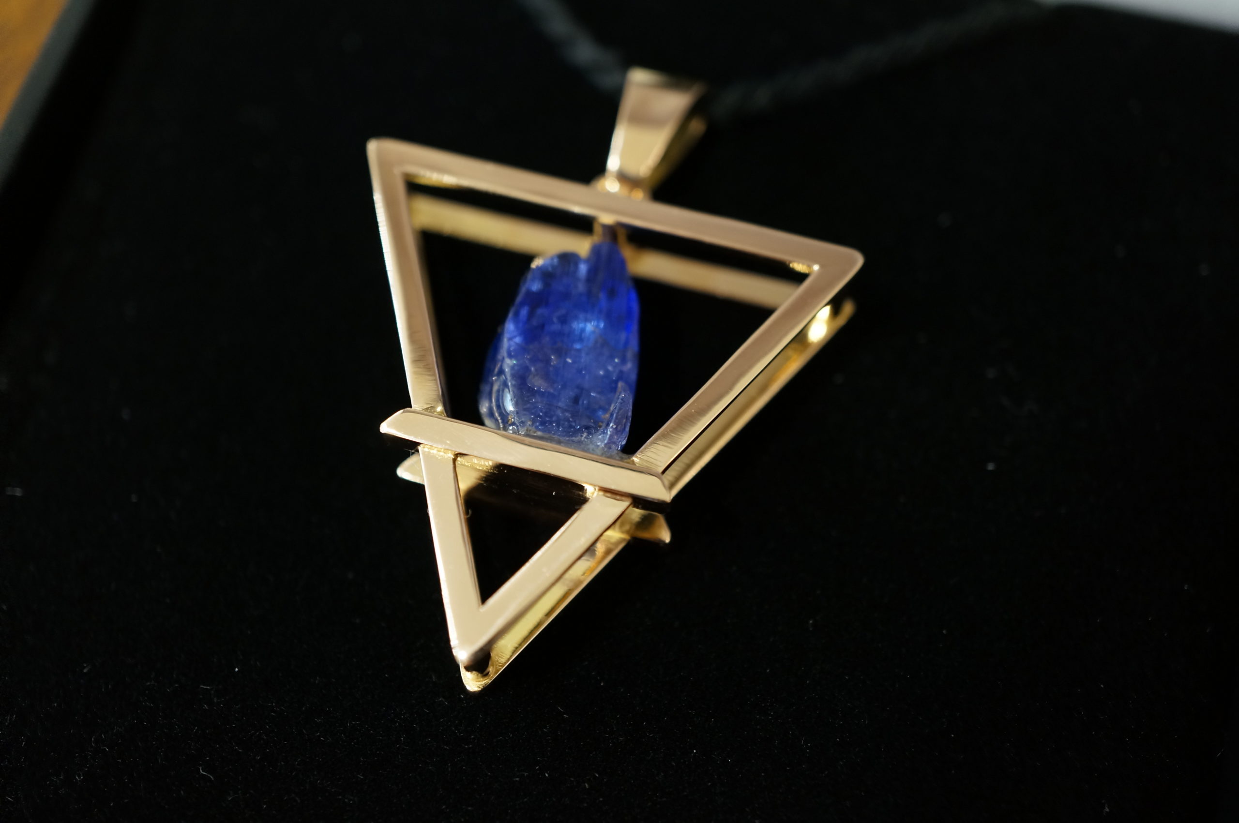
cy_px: 412
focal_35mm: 45
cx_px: 620
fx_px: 1547
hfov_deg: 43.6
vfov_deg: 29.8
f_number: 4
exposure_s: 1/60
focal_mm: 30
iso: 1600
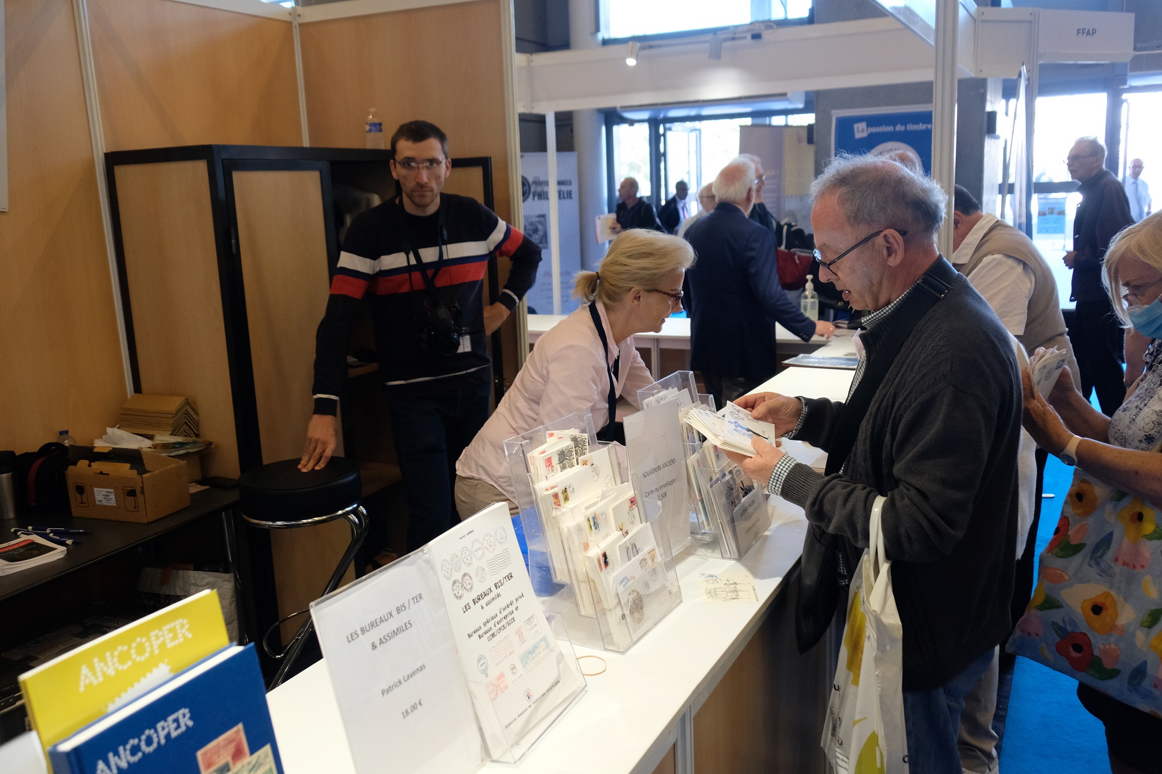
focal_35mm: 29
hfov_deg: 63.7
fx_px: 936
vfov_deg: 45.0
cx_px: 581
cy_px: 387
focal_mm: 19.5
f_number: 3.6
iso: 1600
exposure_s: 1/120
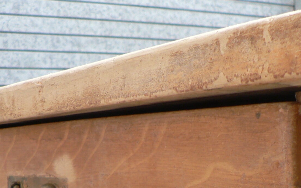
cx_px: 271
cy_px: 244
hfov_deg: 22.7
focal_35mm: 89
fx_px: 730
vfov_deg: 14.1
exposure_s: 1/50
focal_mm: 6
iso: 80
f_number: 2.8
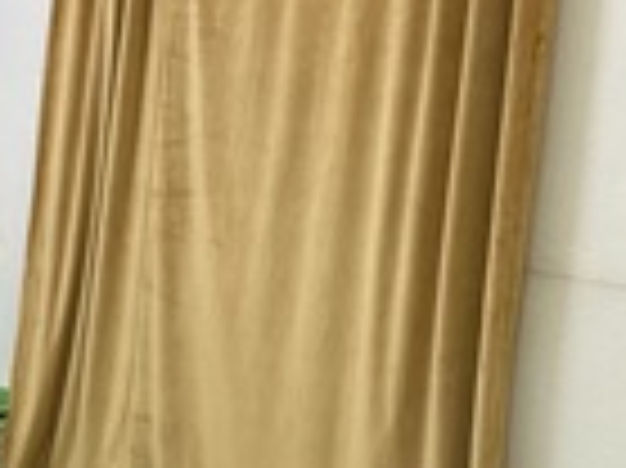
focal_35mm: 79
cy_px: 439
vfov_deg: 18.3
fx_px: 1427
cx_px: 11
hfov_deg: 23.8
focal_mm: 6.76
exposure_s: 1/60
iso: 320
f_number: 1.78
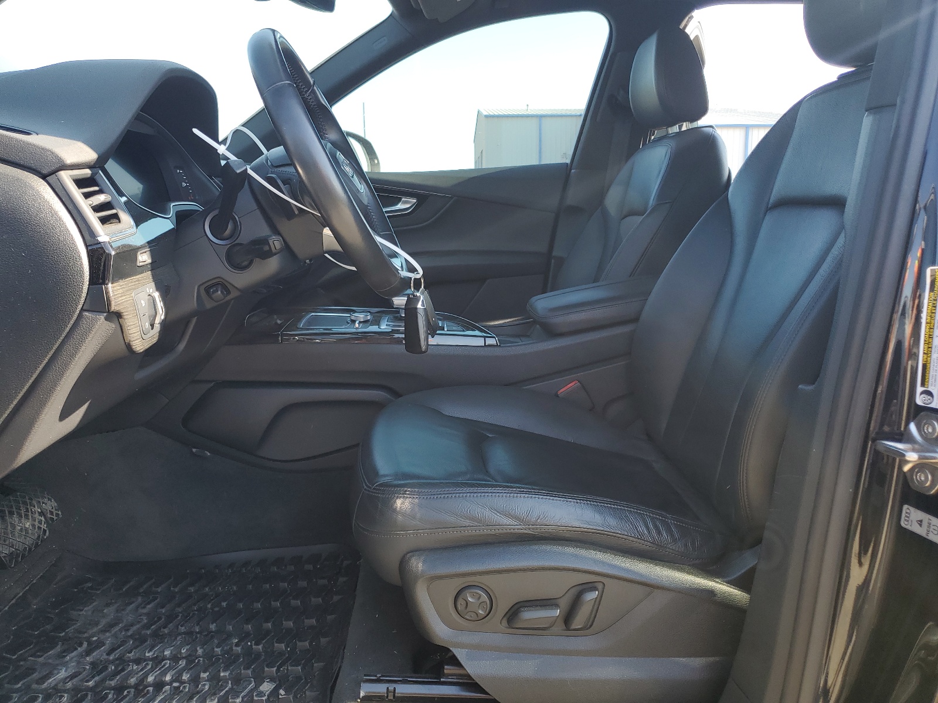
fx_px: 705
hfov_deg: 67.3
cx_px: 469
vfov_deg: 53.1
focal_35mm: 26
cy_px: 352
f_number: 1.5
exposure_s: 1/263
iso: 50
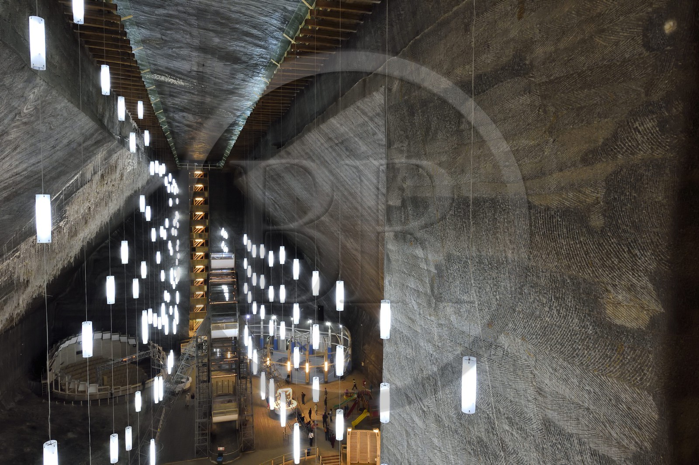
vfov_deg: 53.1
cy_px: 232
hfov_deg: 73.8
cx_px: 350
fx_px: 466
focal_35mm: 24
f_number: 10
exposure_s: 1/13
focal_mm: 24
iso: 3200
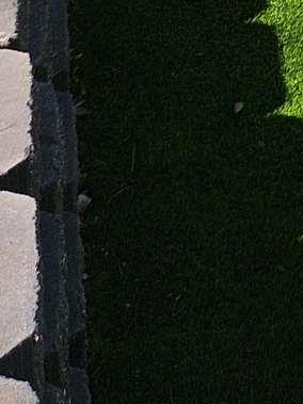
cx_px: 802
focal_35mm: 140
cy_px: -547
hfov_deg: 9.2
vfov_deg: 11.7
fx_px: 1635
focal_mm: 5.4
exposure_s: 1/1425
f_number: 1.8
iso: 20
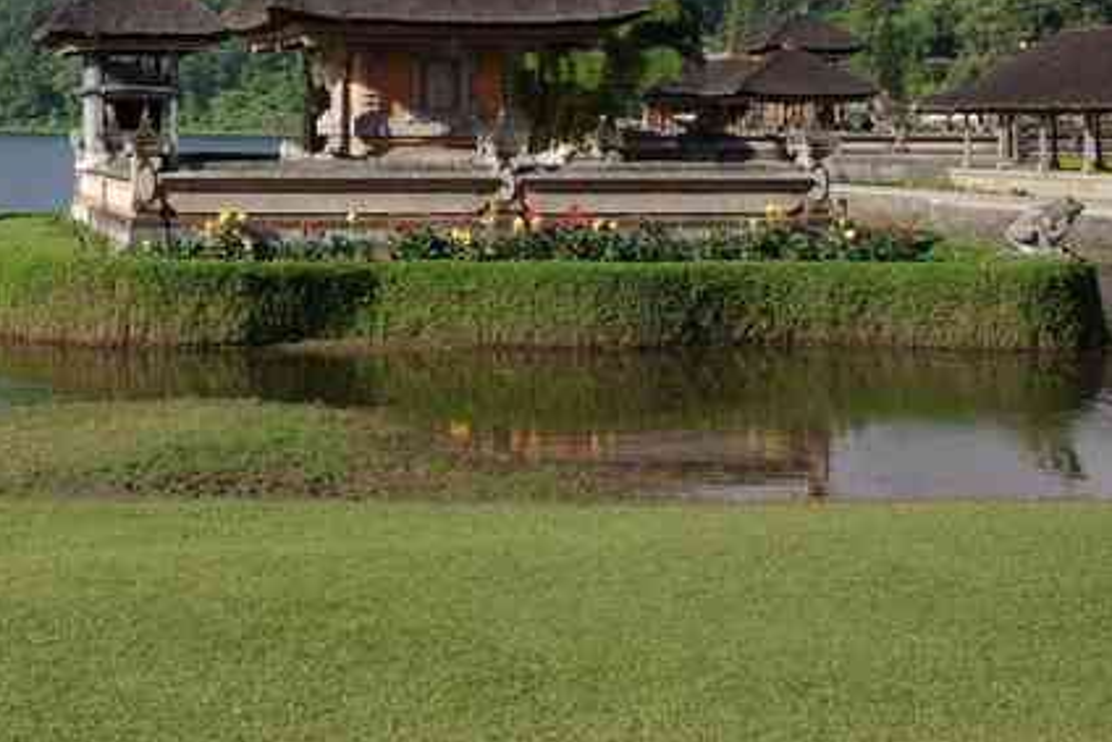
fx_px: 2256
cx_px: -64
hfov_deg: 25.9
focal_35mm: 73
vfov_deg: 18.1
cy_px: -39
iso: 100
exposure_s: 1/250
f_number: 6.7
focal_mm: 20.6
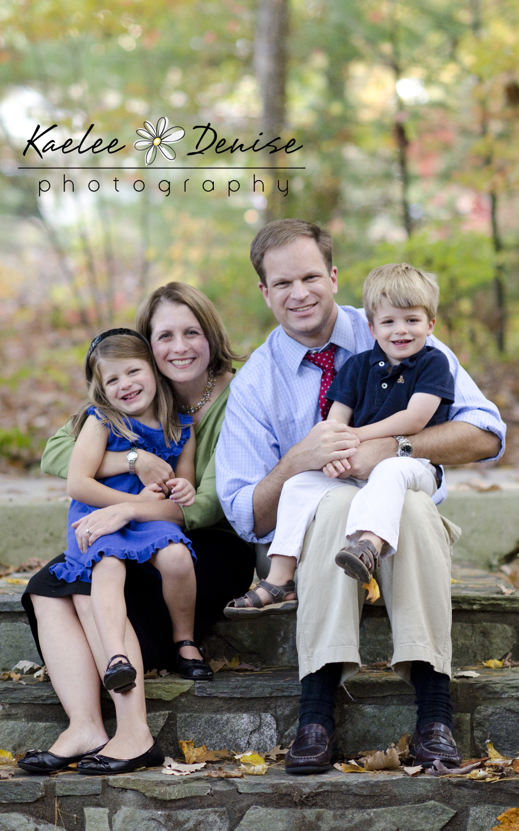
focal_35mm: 133
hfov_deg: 9.9
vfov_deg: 15.8
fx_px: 2999
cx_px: 275
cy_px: 410
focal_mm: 85
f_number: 2
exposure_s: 1/400
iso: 1600
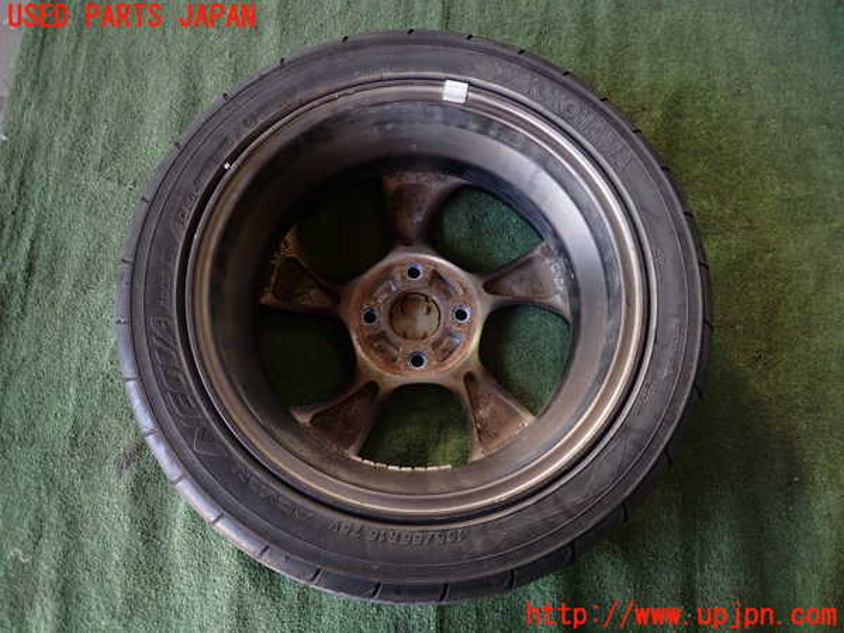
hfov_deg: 69.4
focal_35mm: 25
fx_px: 610
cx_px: 422
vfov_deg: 54.9
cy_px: 316
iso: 200
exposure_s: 1/60
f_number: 2
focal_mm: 4.5
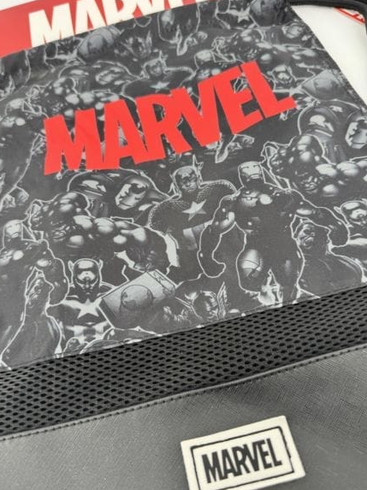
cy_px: 243
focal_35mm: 28
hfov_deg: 49.7
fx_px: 396
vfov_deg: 63.5
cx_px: 177
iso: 80
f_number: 1.78
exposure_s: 1/172
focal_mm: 6.76
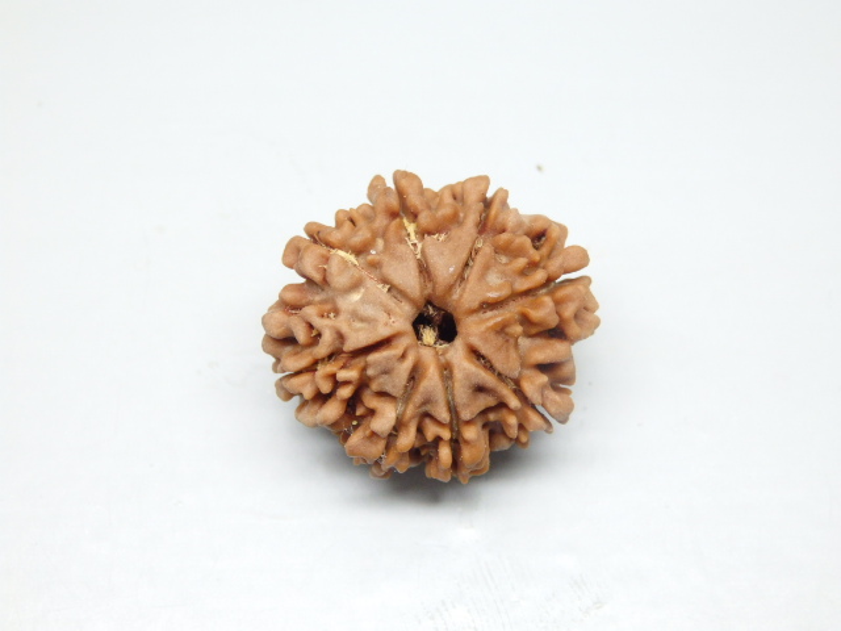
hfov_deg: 29.4
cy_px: 316
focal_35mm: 66
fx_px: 1603
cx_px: 420
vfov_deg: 22.3
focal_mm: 11.9
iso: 640
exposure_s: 1/100
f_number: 4.4
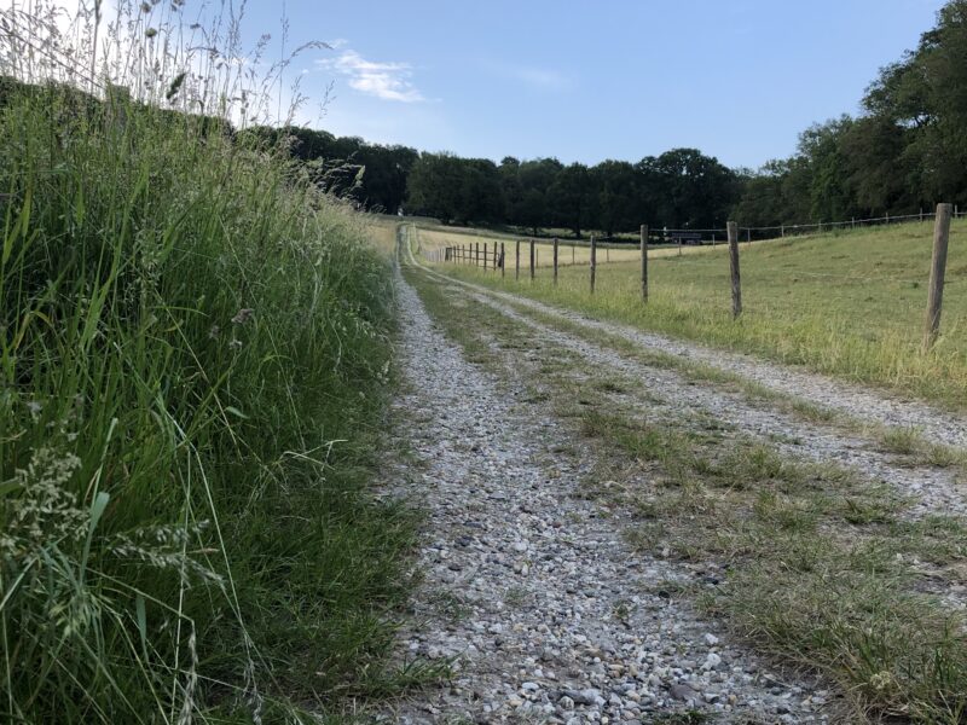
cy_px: 362
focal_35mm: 28
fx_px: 782
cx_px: 484
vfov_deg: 49.7
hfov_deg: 63.4
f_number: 1.8
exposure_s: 1/600
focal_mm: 3.99
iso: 20
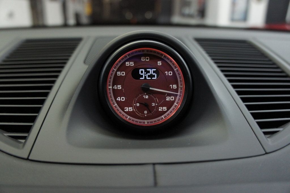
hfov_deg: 67.4
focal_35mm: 27
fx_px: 217
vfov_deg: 47.9
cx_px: 145
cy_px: 96
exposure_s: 1/30
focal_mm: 18
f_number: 3.5
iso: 1000
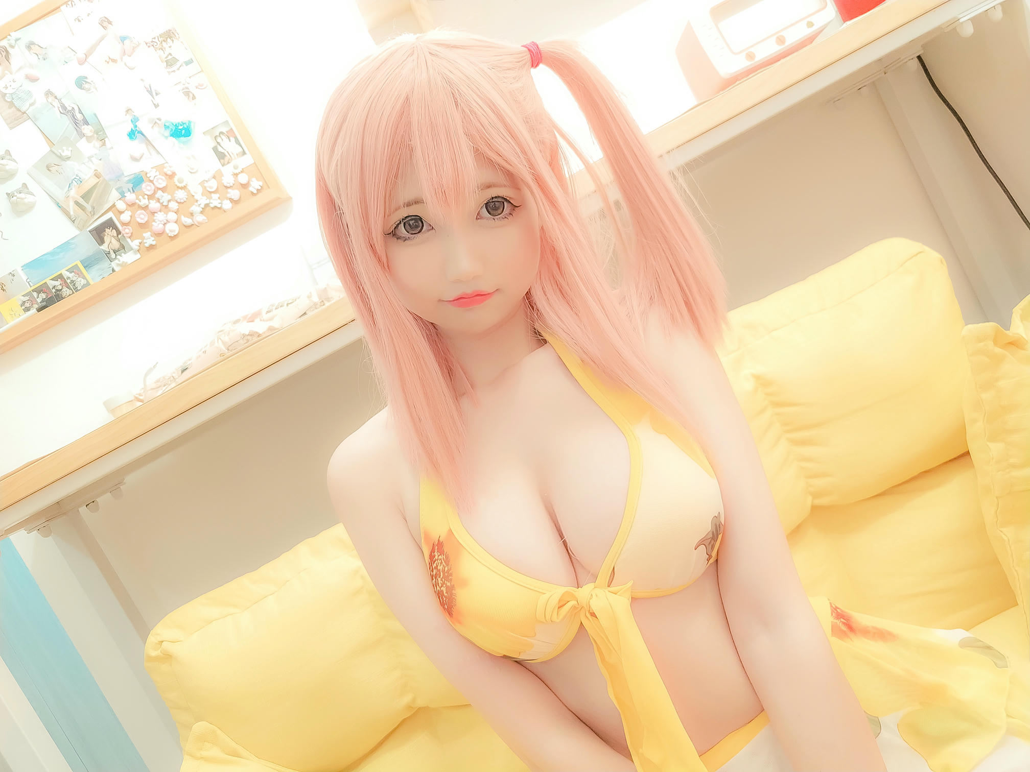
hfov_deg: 69.4
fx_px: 744
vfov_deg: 54.9
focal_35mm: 25
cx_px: 515
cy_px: 386
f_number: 1.8
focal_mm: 4.36
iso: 125
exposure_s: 1/25
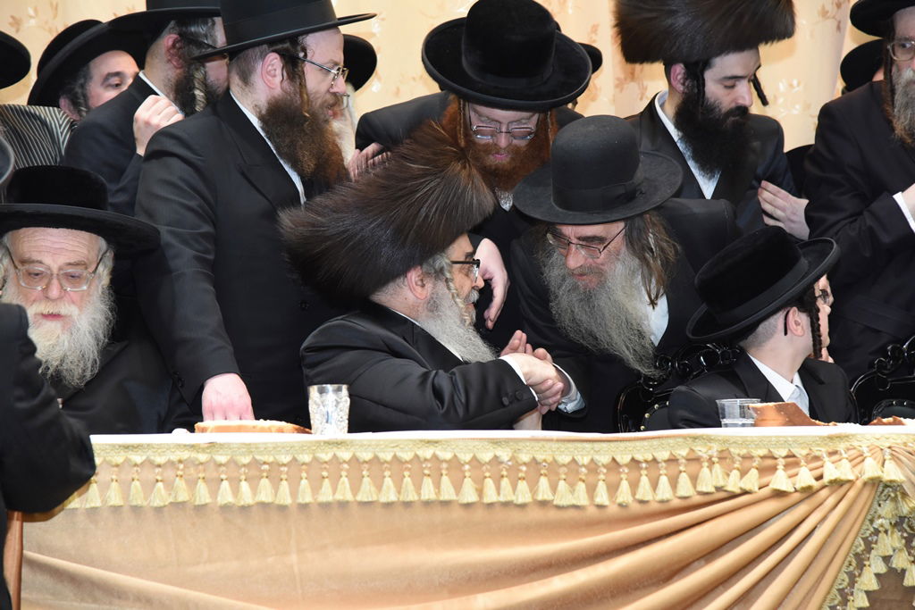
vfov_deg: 11.4
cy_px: 305
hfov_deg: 17.1
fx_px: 3050
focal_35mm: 120
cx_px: 458
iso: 3200
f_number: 5.6
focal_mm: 120
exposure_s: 1/125
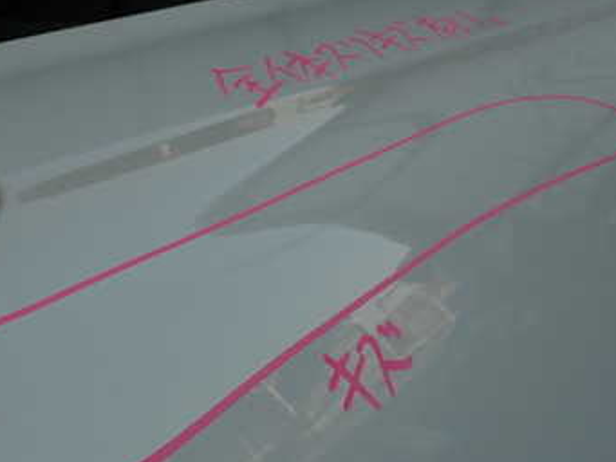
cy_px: 384
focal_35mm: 44
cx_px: 116
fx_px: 783
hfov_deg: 41.0
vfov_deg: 31.8
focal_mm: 4.5
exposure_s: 1/640
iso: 100
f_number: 2.8
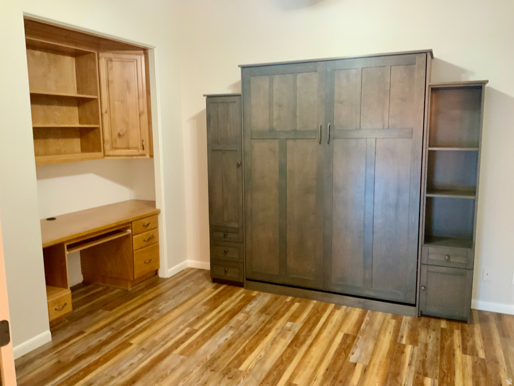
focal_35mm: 29
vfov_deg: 48.2
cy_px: 193
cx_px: 257
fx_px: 431
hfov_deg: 61.7
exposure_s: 1/40
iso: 250
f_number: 1.8
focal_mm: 3
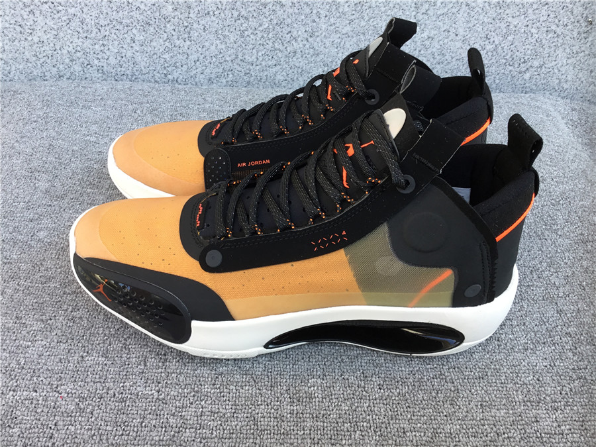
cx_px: 298
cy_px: 224
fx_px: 534
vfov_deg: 45.4
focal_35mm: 31
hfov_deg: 58.4
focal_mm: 3.3
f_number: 2.4
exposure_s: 1/100
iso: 32
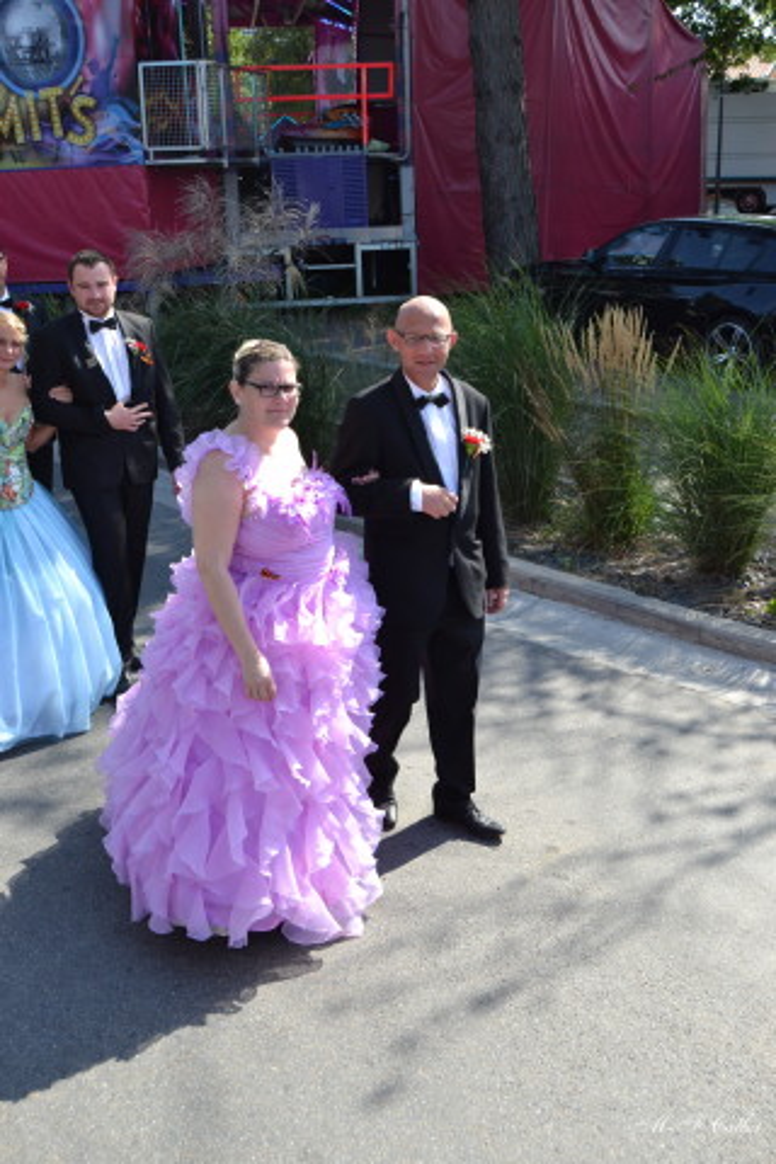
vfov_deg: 53.1
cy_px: 582
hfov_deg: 36.9
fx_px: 1164
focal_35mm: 36
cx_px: 388
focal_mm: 24
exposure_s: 1/160
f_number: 6.3
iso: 100
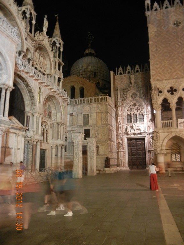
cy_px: 122
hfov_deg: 46.8
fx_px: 213
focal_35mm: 30
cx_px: 92
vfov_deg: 60.0
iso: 391
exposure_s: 1
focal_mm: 5.4
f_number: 3.5
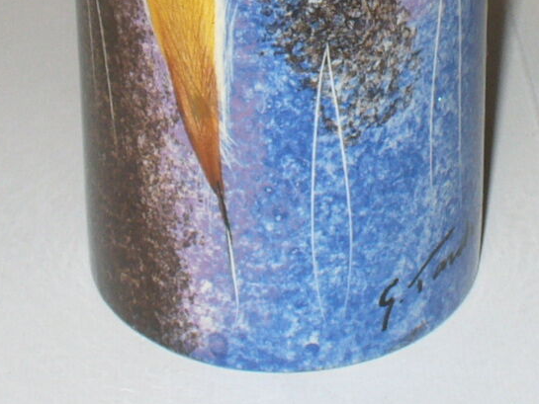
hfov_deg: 14.2
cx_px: 367
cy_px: -265
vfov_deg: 10.2
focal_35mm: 139
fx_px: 2165
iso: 80
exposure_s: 1/30
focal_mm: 6.1
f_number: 2.8
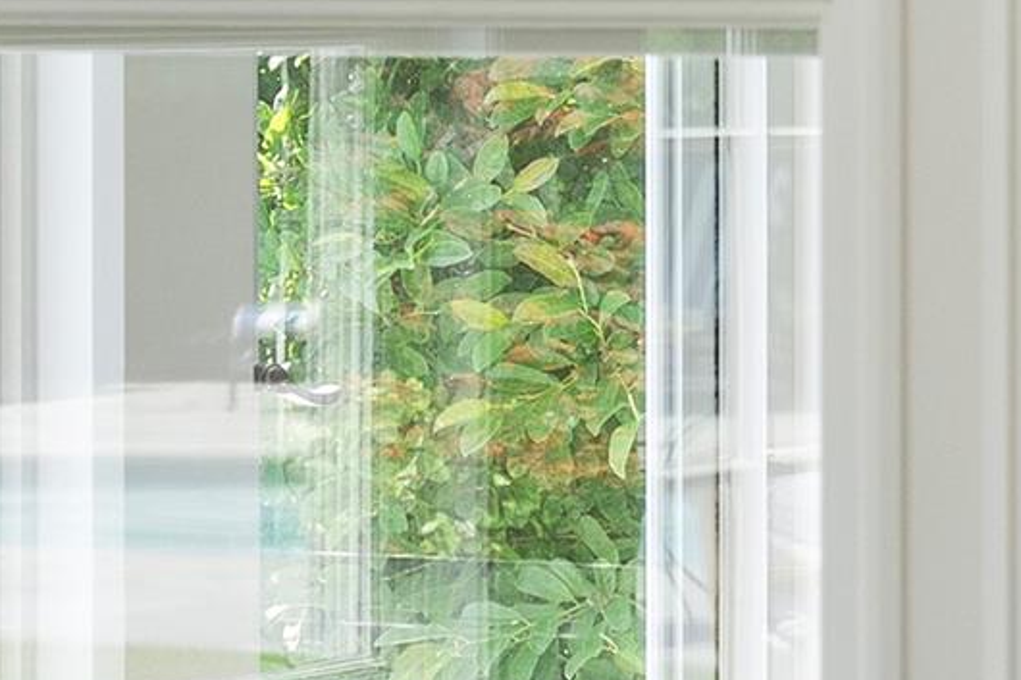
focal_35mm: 201
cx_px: 1963
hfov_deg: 9.6
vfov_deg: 6.8
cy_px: 137
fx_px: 5698
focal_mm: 35
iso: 400
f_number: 4.5
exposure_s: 1/90
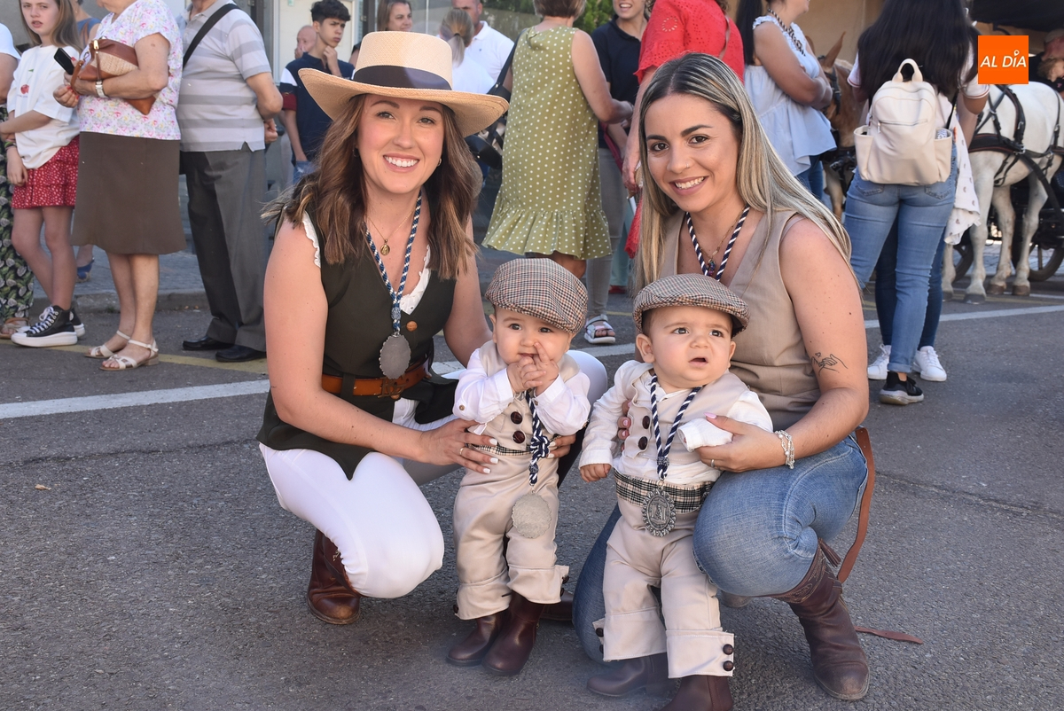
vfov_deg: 33.1
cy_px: 356
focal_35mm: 40
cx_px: 532
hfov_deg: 47.9
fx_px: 1198
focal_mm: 27
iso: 400
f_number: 8
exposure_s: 1/250
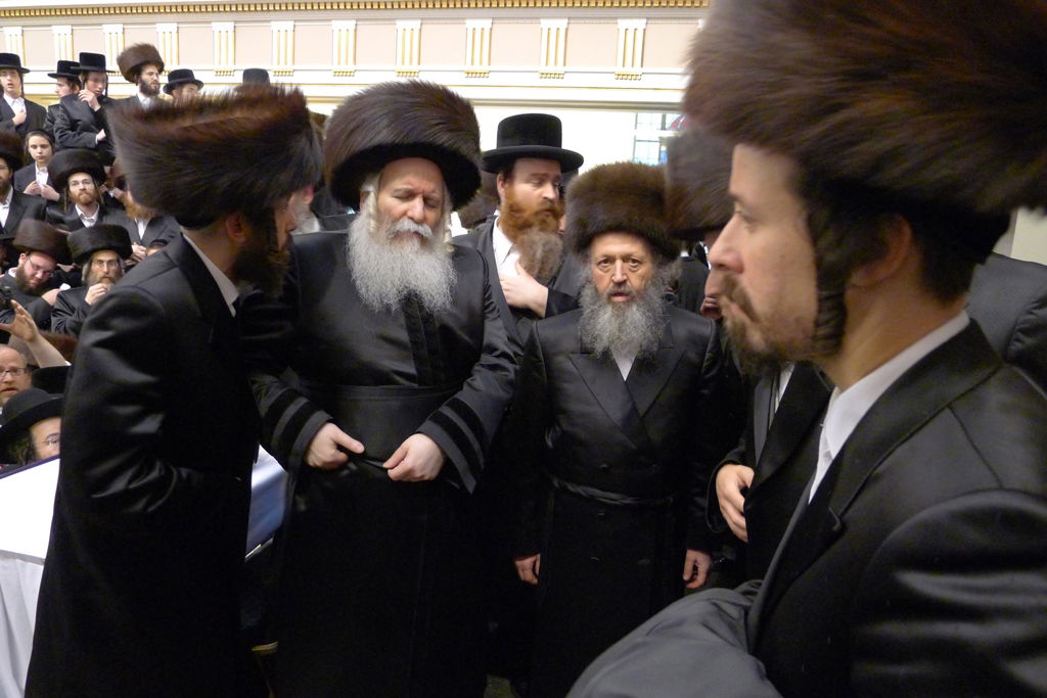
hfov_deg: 73.7
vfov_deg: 53.1
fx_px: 698
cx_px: 524
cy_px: 349
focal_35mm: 24
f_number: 2
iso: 800
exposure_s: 1/40
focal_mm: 5.1
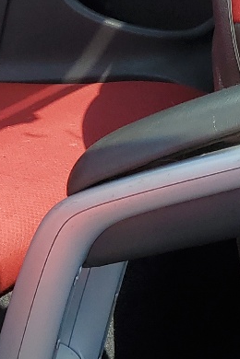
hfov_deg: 11.3
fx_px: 1110
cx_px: -221
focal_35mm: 111
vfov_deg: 18.2
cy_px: 48
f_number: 1.5
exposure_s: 1/333
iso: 50
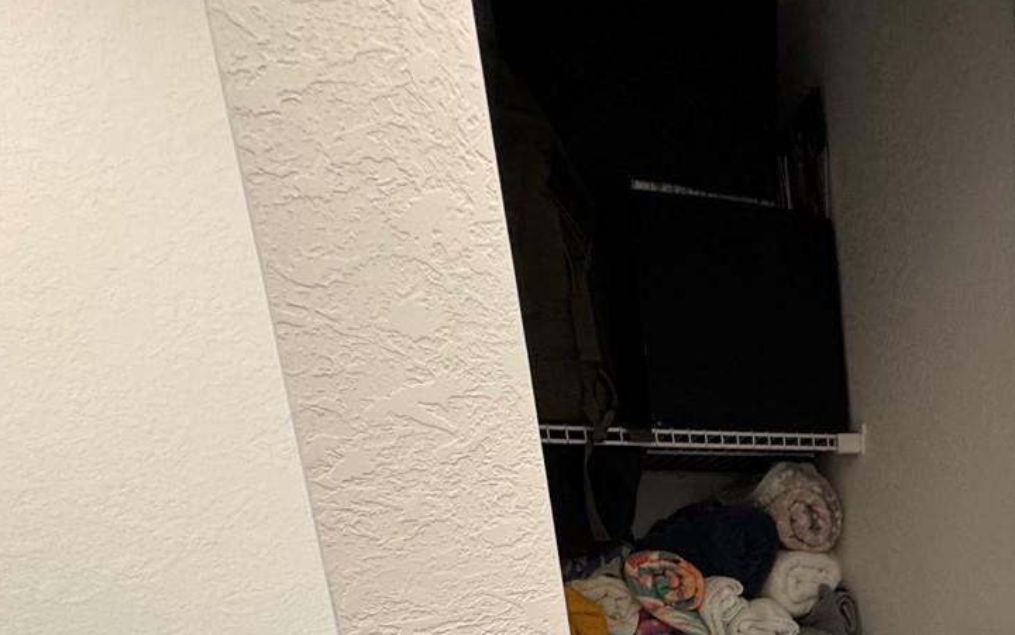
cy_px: 830
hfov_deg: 50.8
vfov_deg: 30.2
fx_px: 913
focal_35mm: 33
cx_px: 933
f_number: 2.2
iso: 200
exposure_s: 1/60
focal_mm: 2.22
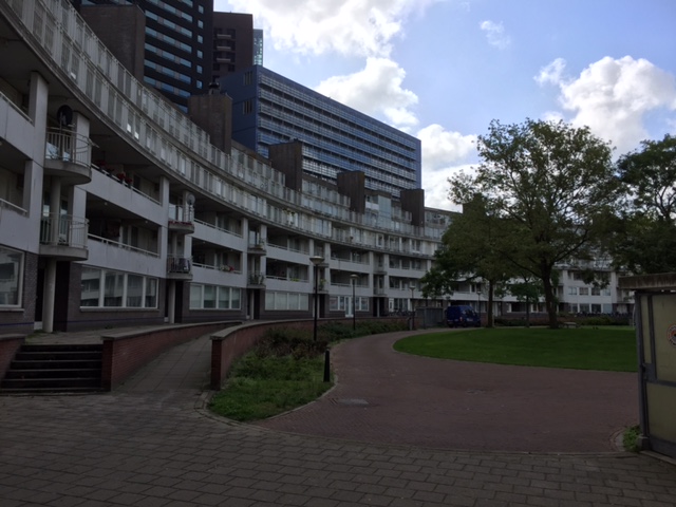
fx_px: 566
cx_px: 338
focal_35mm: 29
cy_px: 254
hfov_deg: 61.7
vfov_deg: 48.2
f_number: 2.2
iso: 32
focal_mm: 4.15
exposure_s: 1/1980
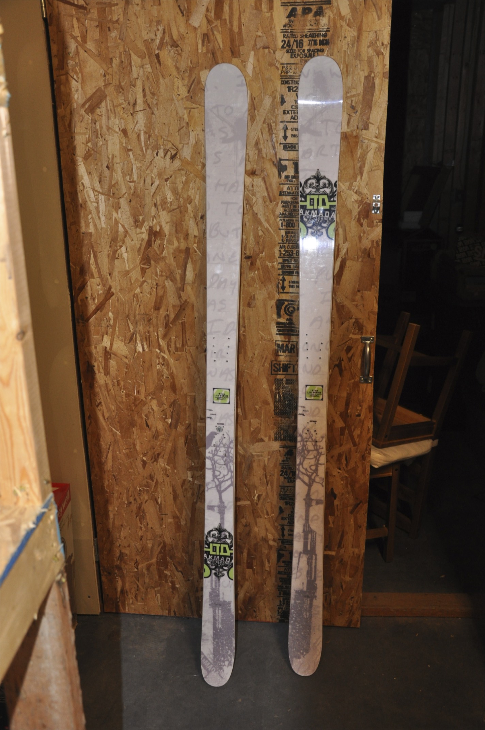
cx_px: 242
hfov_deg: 39.9
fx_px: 669
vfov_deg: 57.3
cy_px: 365
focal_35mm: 33
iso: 800
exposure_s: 1/60
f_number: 3.8
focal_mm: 22
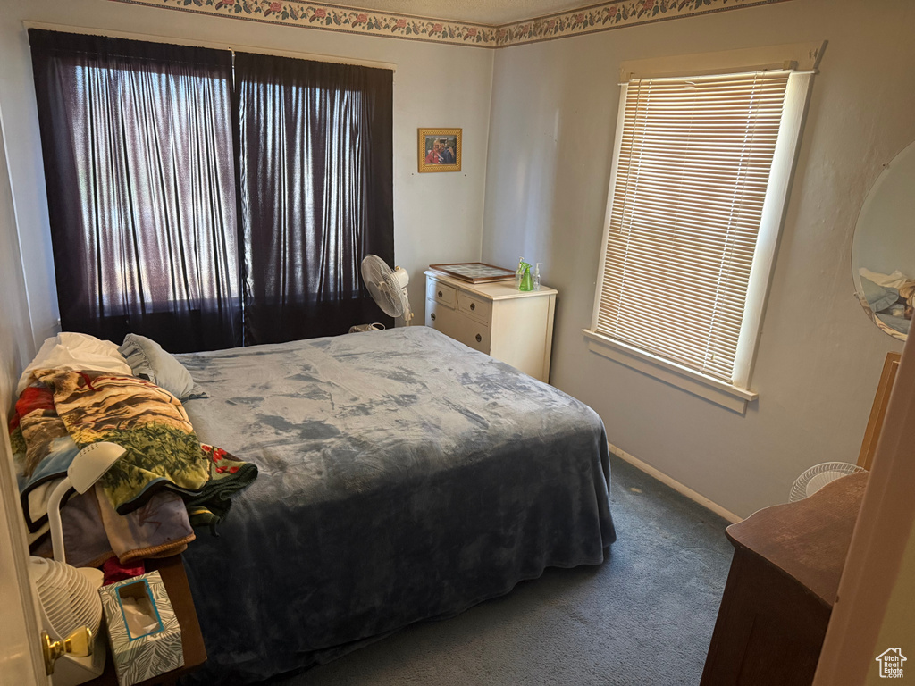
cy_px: 343
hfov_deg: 71.6
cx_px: 458
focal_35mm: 24
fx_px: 634
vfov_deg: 56.8
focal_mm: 6.76
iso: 500
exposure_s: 1/60
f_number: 1.78
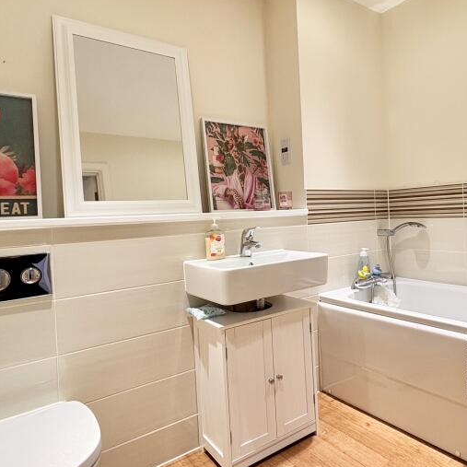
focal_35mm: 25
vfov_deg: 62.8
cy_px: 211
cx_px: 308
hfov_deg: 61.5
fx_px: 382
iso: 125
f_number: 2.2
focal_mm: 2.22
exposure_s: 1/50
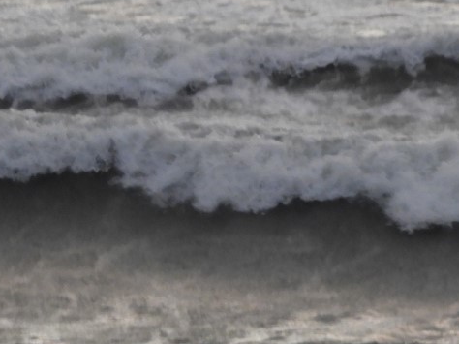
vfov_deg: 1.8
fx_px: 10881
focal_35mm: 821
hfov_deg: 2.4
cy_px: 456
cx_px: 70
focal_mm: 48.4
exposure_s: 1/50
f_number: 5.5
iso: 400
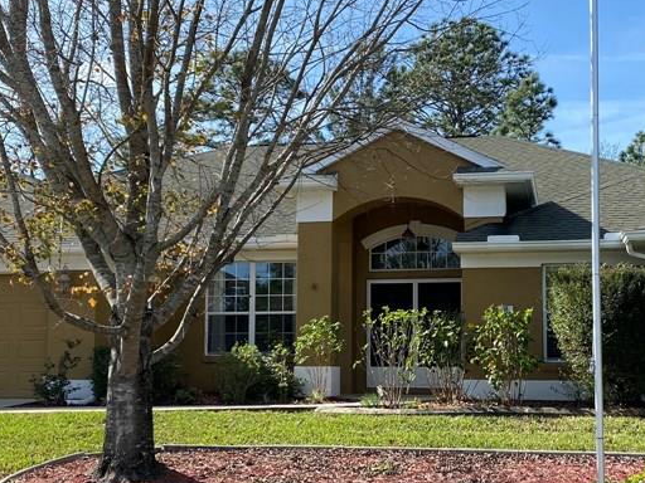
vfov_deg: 28.0
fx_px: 969
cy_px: 293
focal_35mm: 52
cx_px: 397
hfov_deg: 36.6
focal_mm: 4.25
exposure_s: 1/1704
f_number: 1.8
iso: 32
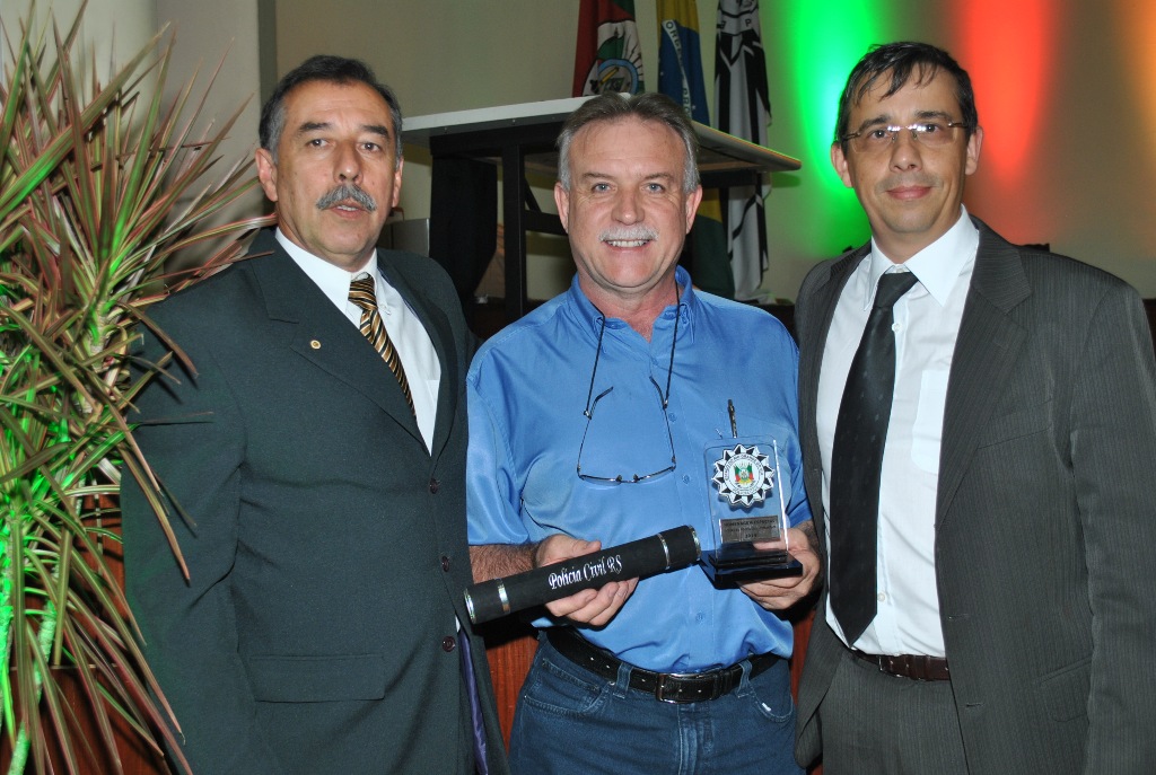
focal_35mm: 42
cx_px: 578
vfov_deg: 32.0
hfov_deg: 46.3
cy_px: 388
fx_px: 1351
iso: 200
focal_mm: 28
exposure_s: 1/60
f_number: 4.5
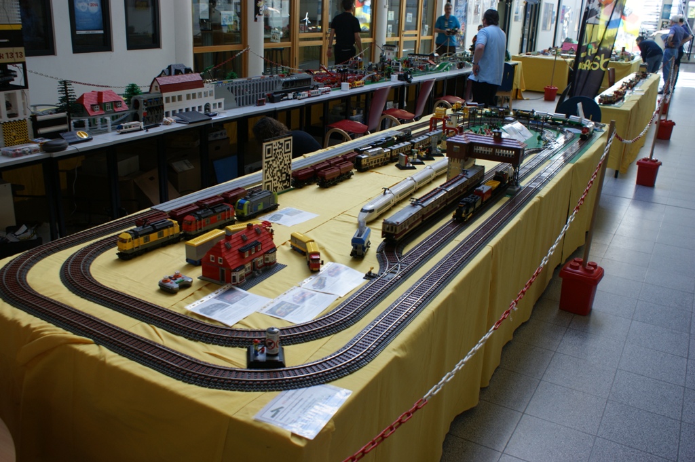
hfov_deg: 62.0
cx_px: 348
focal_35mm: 30
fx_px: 579
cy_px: 231
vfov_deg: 43.5
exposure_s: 1/40
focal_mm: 20
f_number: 4.5
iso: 100
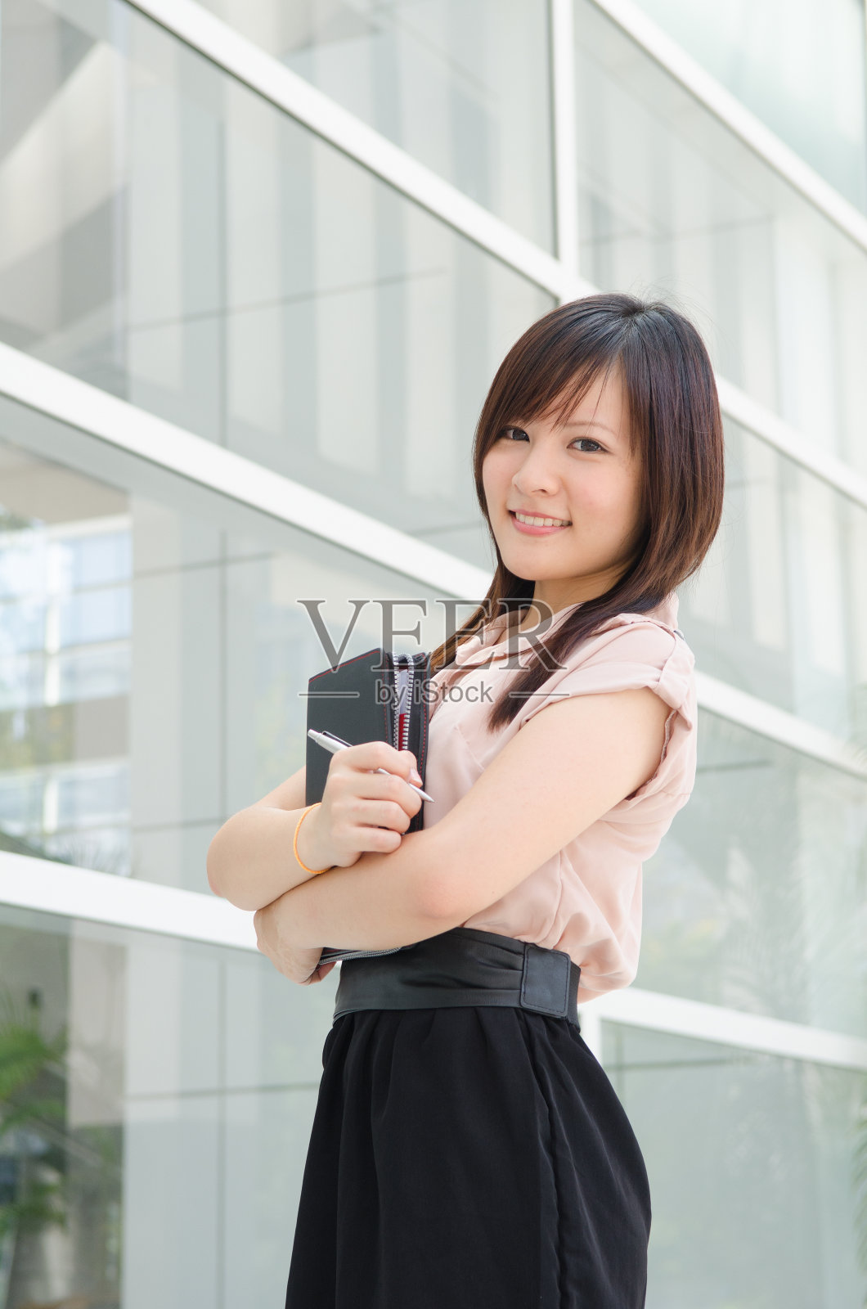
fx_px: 2993
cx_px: 434
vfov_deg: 24.7
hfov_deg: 16.5
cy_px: 654
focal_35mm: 82
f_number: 4.5
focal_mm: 55
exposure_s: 1/250
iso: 200
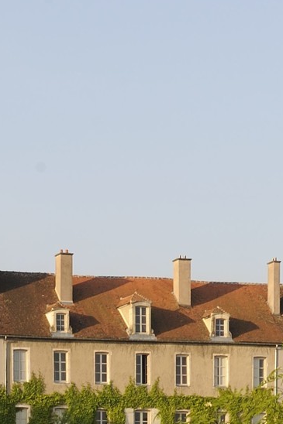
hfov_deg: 7.1
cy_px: 853
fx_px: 2277
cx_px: -5
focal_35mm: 193
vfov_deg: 9.9
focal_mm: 44
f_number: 11
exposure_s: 1/125
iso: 200
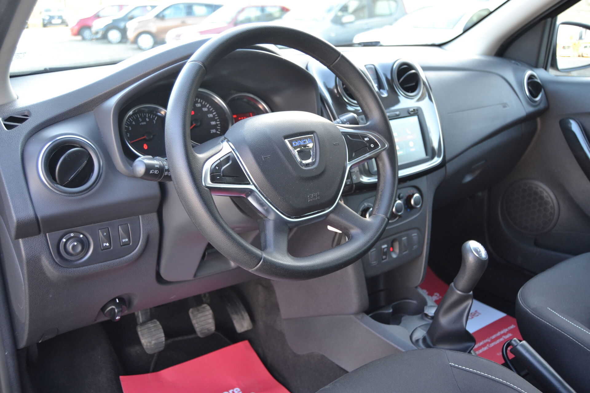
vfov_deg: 40.0
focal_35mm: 33
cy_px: 196
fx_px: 541
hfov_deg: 57.2
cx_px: 295
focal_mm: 22
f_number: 4
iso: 400
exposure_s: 1/60
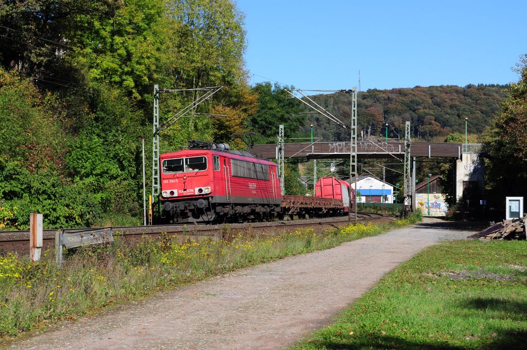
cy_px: 175
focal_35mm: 82
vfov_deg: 16.5
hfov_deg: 24.6
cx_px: 264
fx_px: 1206
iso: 200
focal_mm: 55
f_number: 9
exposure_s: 1/400
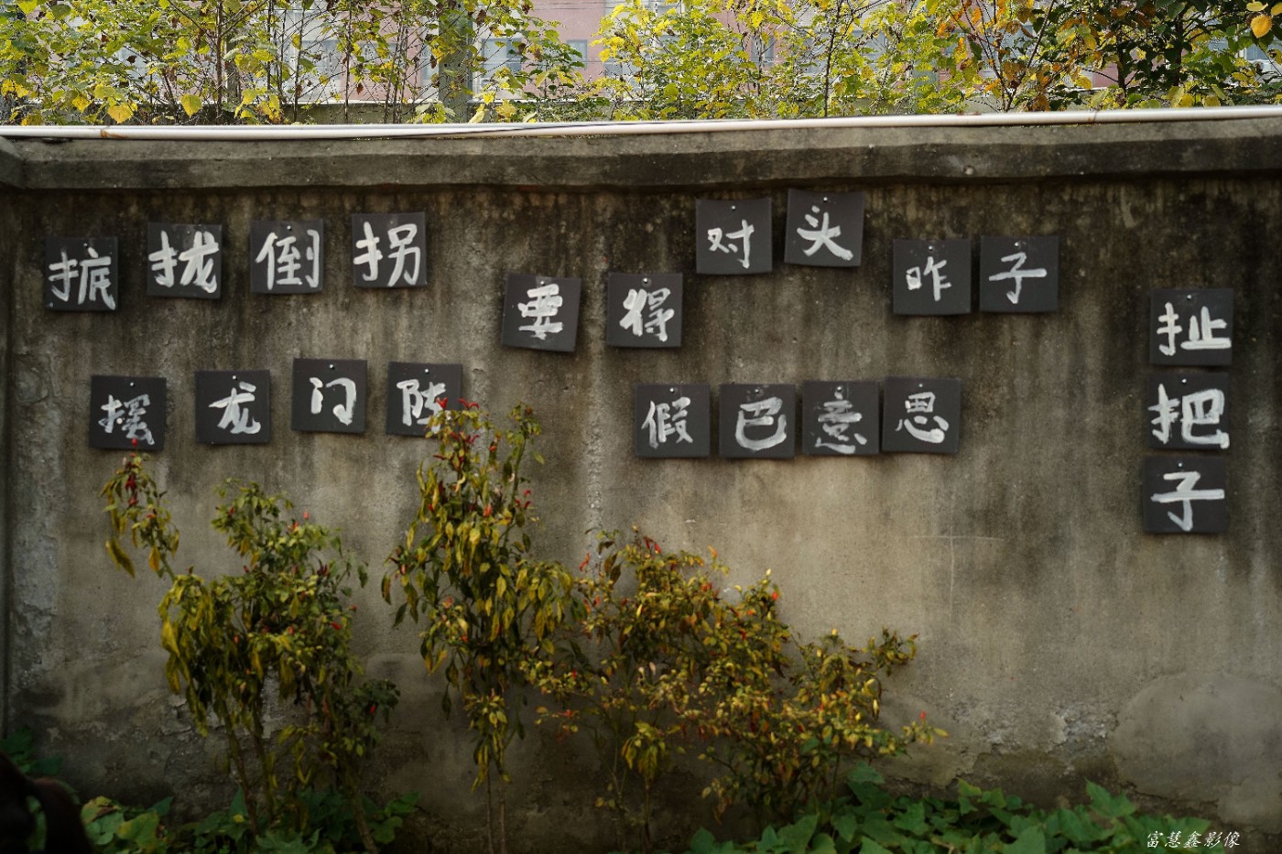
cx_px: 641
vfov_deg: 29.2
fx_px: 1638
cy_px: 427
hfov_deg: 42.7
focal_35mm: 46
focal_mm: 46
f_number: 4.5
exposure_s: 1/200
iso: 100
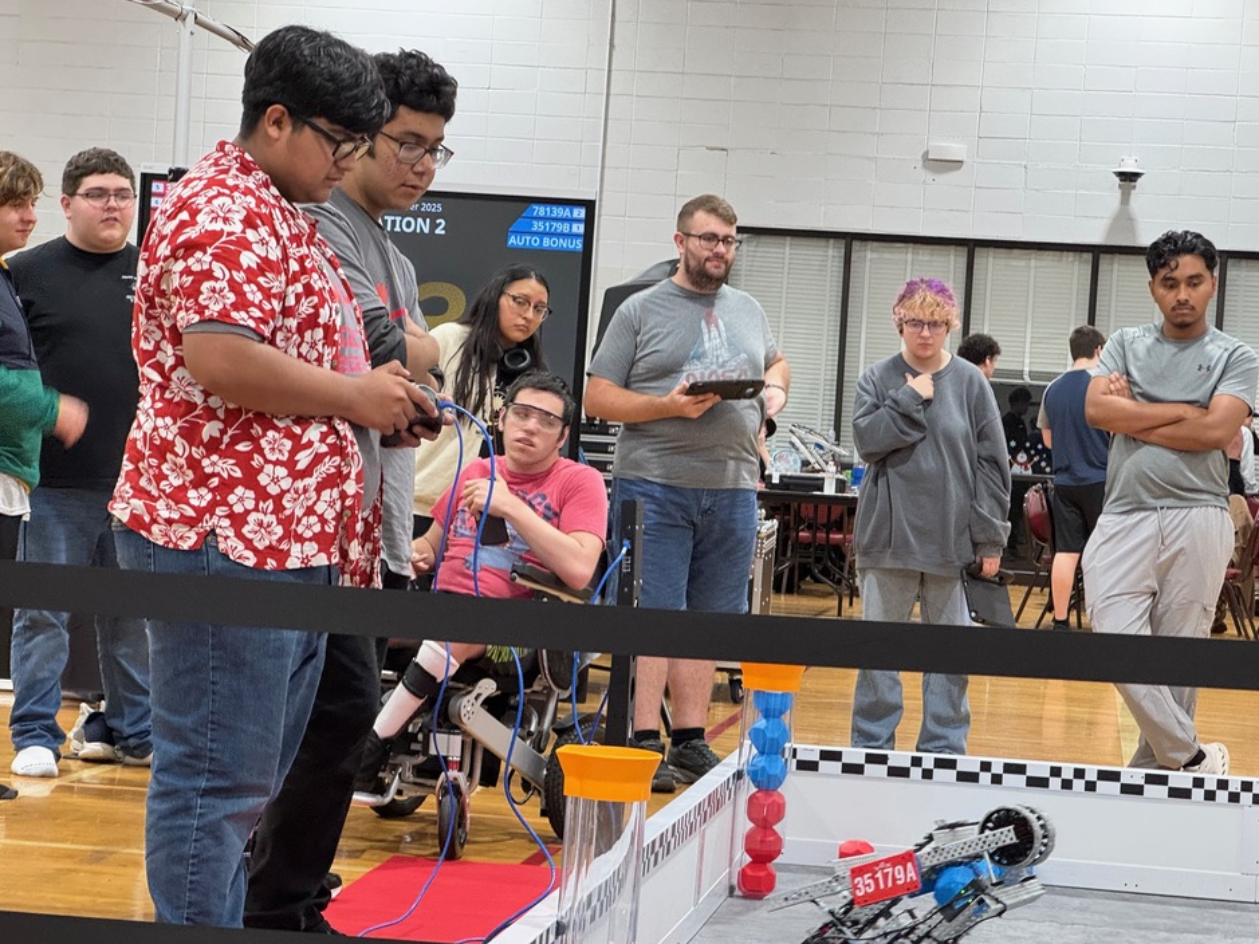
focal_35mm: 84
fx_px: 3055
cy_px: 506
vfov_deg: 17.6
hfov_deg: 23.3
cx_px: 662
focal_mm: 9
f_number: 2.8
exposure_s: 1/60
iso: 200
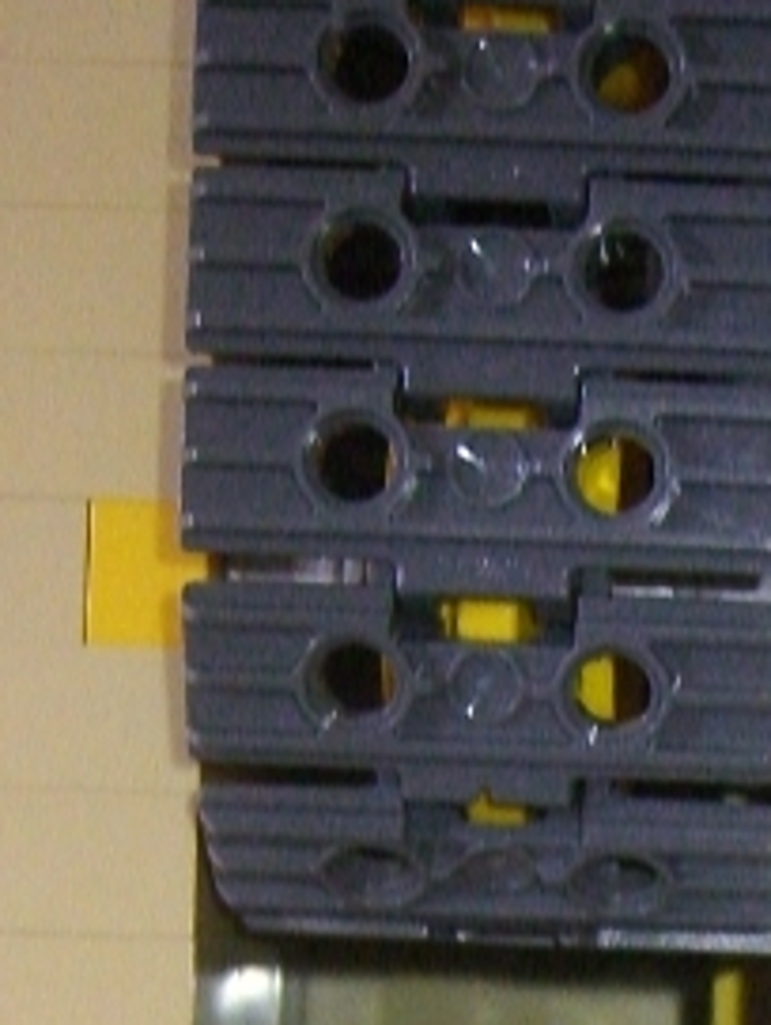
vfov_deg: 16.4
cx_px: 960
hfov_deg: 12.9
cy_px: 1396
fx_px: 3318
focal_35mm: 112
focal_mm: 7.9
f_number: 2.8
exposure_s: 1/80
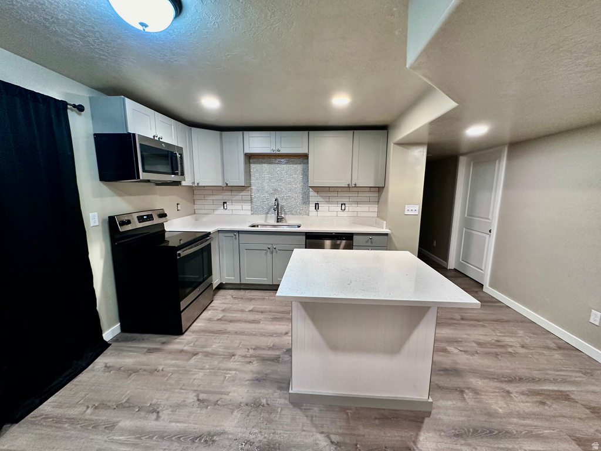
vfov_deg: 85.7
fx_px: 243
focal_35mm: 14
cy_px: 226
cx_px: 300
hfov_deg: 102.1
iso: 320
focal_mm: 2.22
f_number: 2.2
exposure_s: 1/120
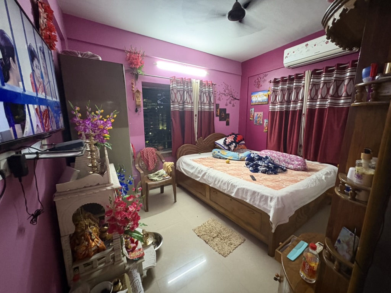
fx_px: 158
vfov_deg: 85.7
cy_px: 146
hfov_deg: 102.1
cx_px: 196
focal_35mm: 14
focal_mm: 2.22
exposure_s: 1/33
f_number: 2.2
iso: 800
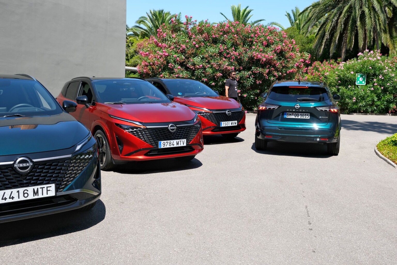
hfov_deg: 53.1
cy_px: 132
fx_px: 397
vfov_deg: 36.9
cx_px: 198
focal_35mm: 36
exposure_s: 1/800
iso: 320
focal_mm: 24.3
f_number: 5.6
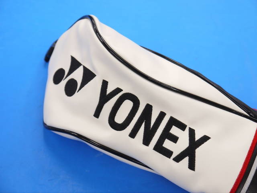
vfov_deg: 26.1
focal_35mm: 56
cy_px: 96
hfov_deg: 34.3
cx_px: 128
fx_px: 416
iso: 500
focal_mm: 28
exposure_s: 1/125
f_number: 4.8
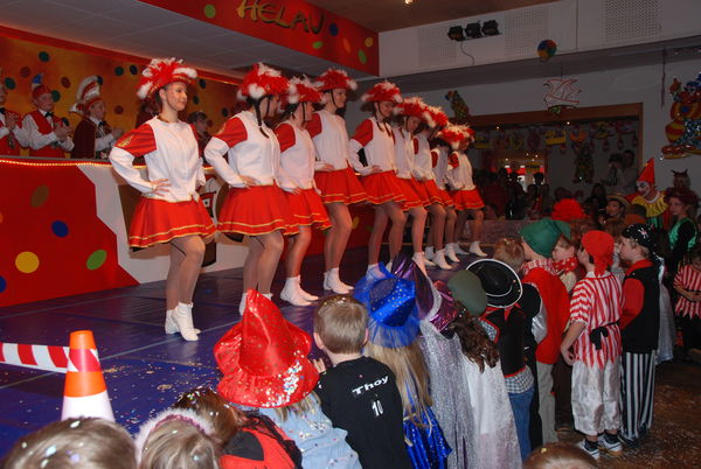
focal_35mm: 30
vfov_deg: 43.7
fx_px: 585
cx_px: 350
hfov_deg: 61.9
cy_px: 234
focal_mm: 20
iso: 400
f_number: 5.6
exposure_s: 1/60
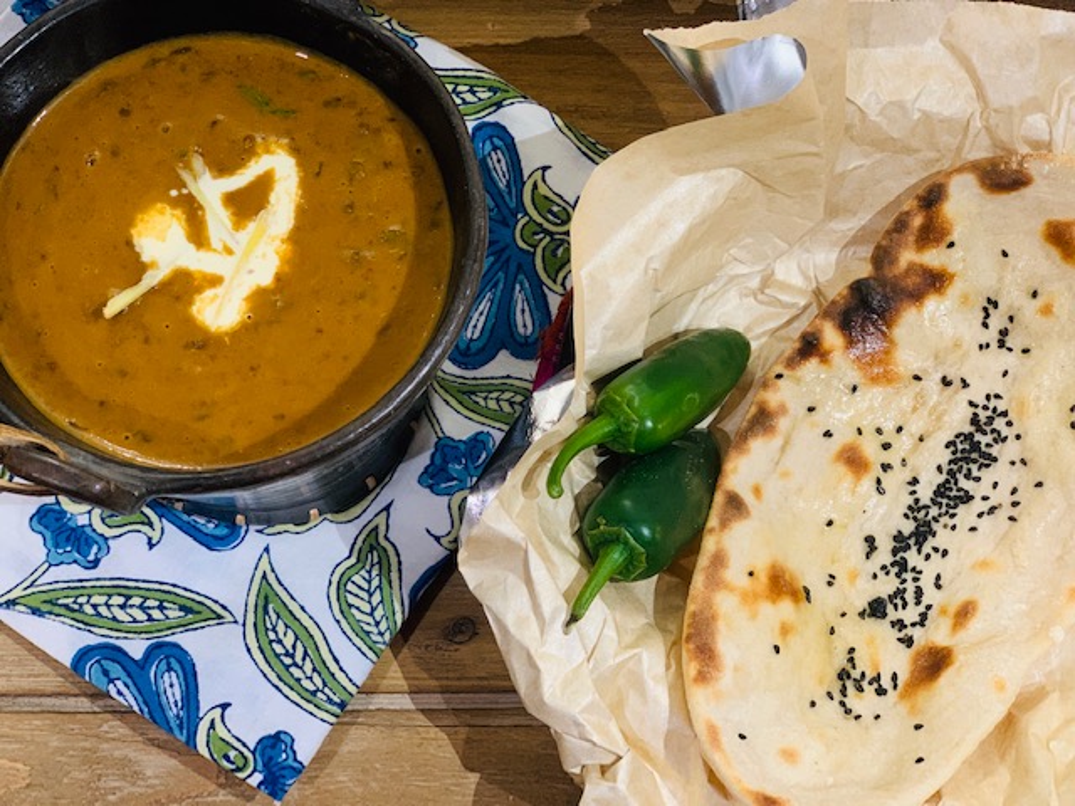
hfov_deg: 36.8
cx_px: 538
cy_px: 403
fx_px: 1615
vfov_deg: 28.0
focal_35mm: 52
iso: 200
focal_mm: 6
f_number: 2.4
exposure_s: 1/50
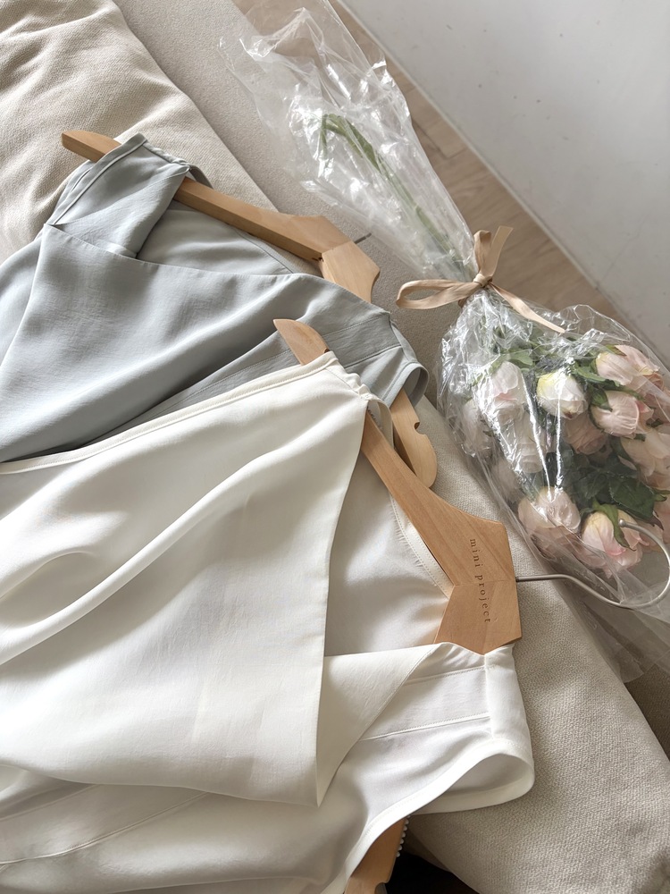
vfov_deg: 67.3
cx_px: 335
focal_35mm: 26
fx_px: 671
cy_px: 447
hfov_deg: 53.1
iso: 125
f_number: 1.6
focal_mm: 5.96
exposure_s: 1/60
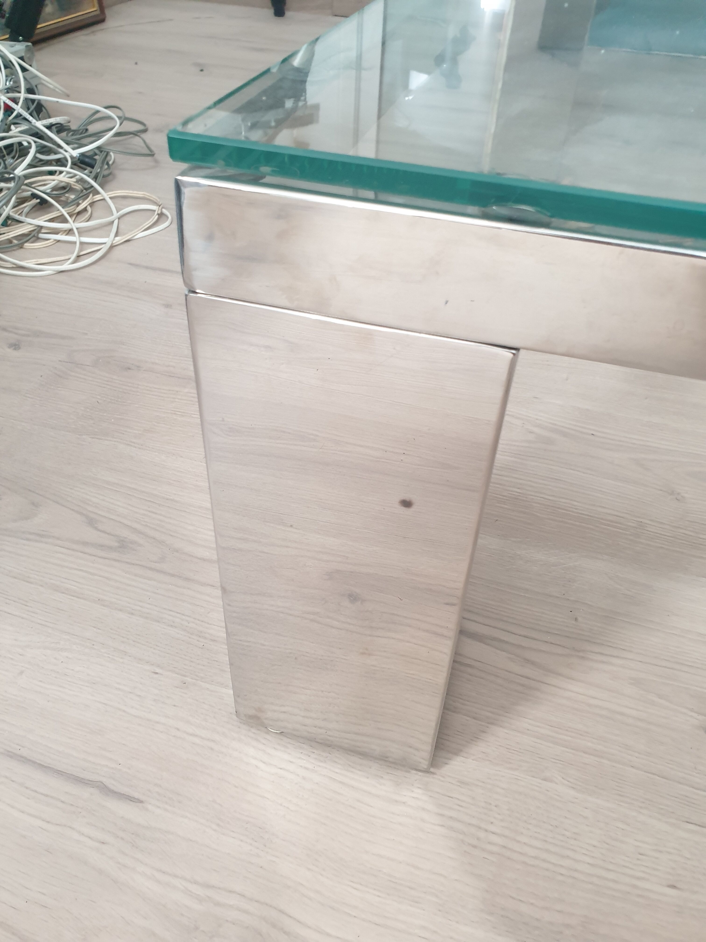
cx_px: 353
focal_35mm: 26
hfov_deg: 53.1
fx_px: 707
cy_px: 471
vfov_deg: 67.3
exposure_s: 1/28
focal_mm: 4.3
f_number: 2.4
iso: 250
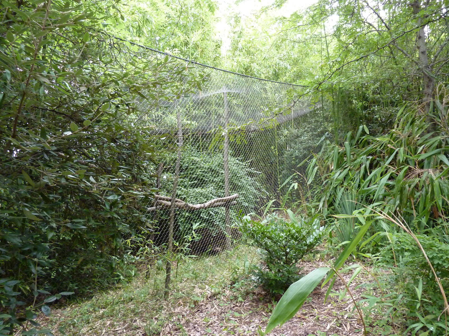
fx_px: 324
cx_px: 224
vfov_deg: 54.9
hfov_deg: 69.4
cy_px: 168
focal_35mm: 25
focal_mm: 4.1
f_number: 3.3
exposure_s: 1/60
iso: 400
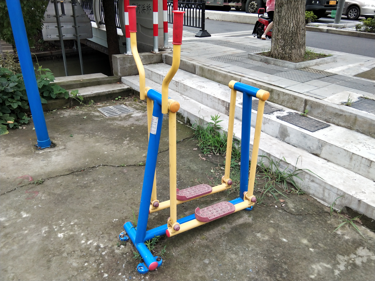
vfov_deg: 45.4
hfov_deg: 58.4
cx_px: 188
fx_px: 336
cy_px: 140
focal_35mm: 31
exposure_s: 1/215
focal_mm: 3.69
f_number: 2.2
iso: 50
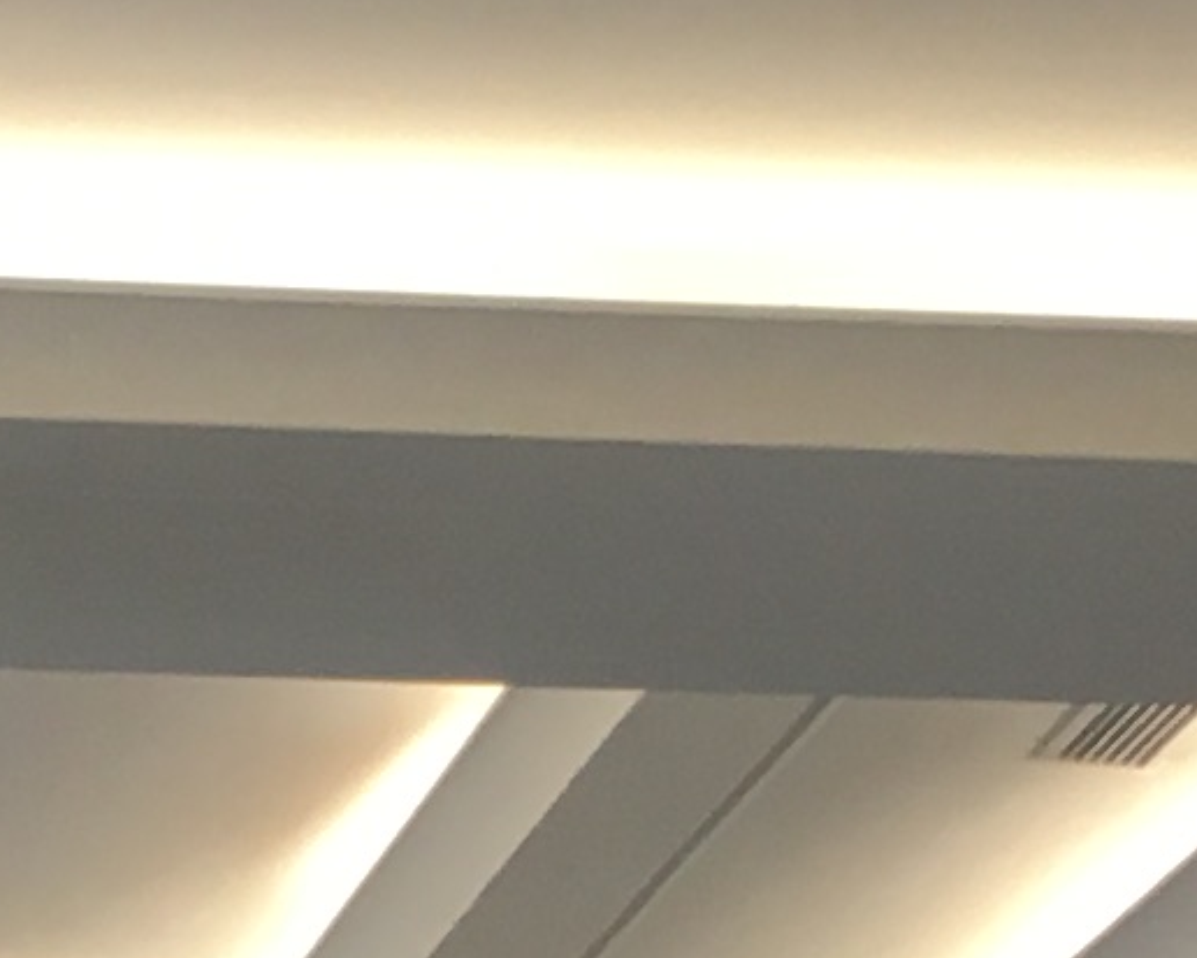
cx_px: -696
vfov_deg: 6.6
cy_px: 2296
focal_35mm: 221
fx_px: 7831
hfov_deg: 8.5
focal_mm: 4.15
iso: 25
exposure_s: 1/33
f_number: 2.2
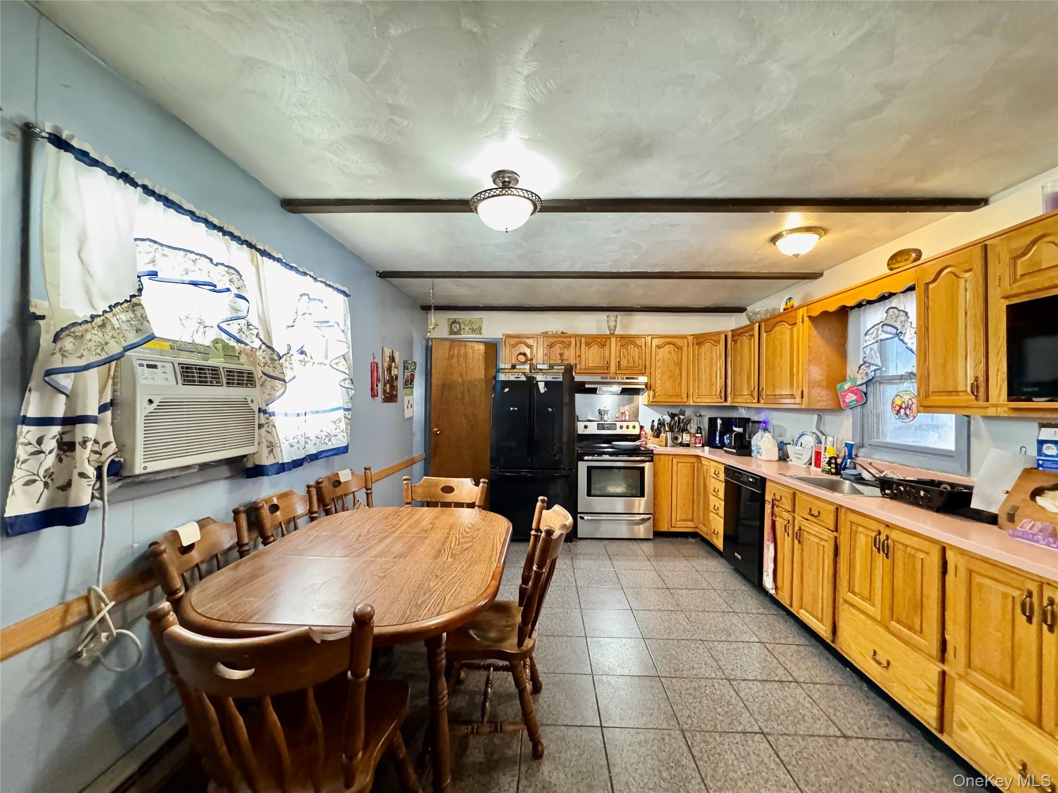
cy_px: 396
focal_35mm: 14
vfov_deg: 85.7
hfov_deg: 102.1
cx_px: 529
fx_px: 428
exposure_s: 1/40
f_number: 2.2
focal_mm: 2.22
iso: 1000
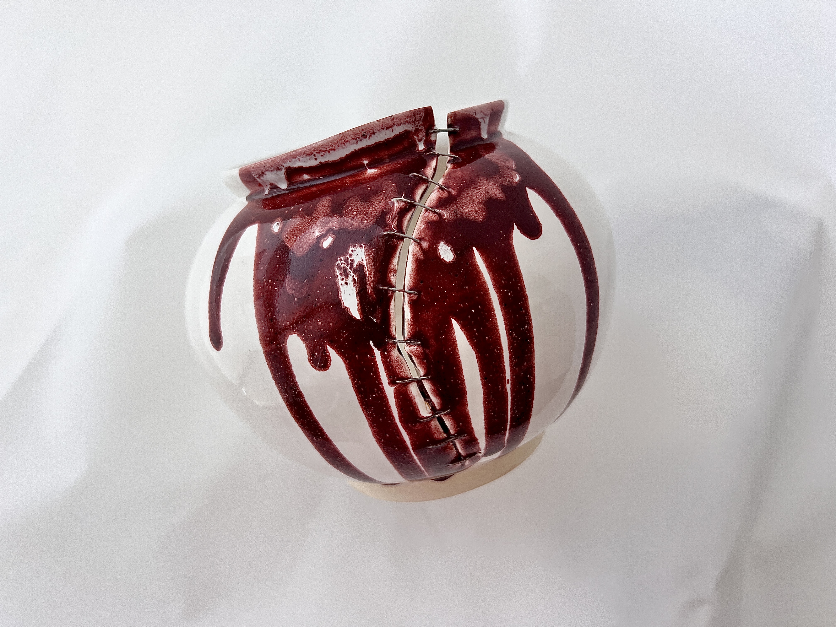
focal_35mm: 26
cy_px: 314
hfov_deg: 67.3
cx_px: 418
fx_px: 628
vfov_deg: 53.1
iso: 40
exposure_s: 1/121
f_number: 1.5
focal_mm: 5.7
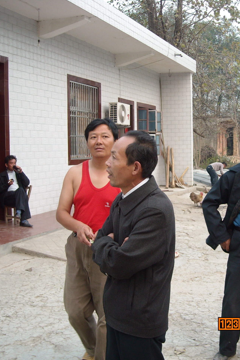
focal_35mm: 49
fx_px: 490
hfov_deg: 27.1
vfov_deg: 40.3
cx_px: 183
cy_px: 180
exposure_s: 1/60
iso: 95
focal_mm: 5.7
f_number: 2.8
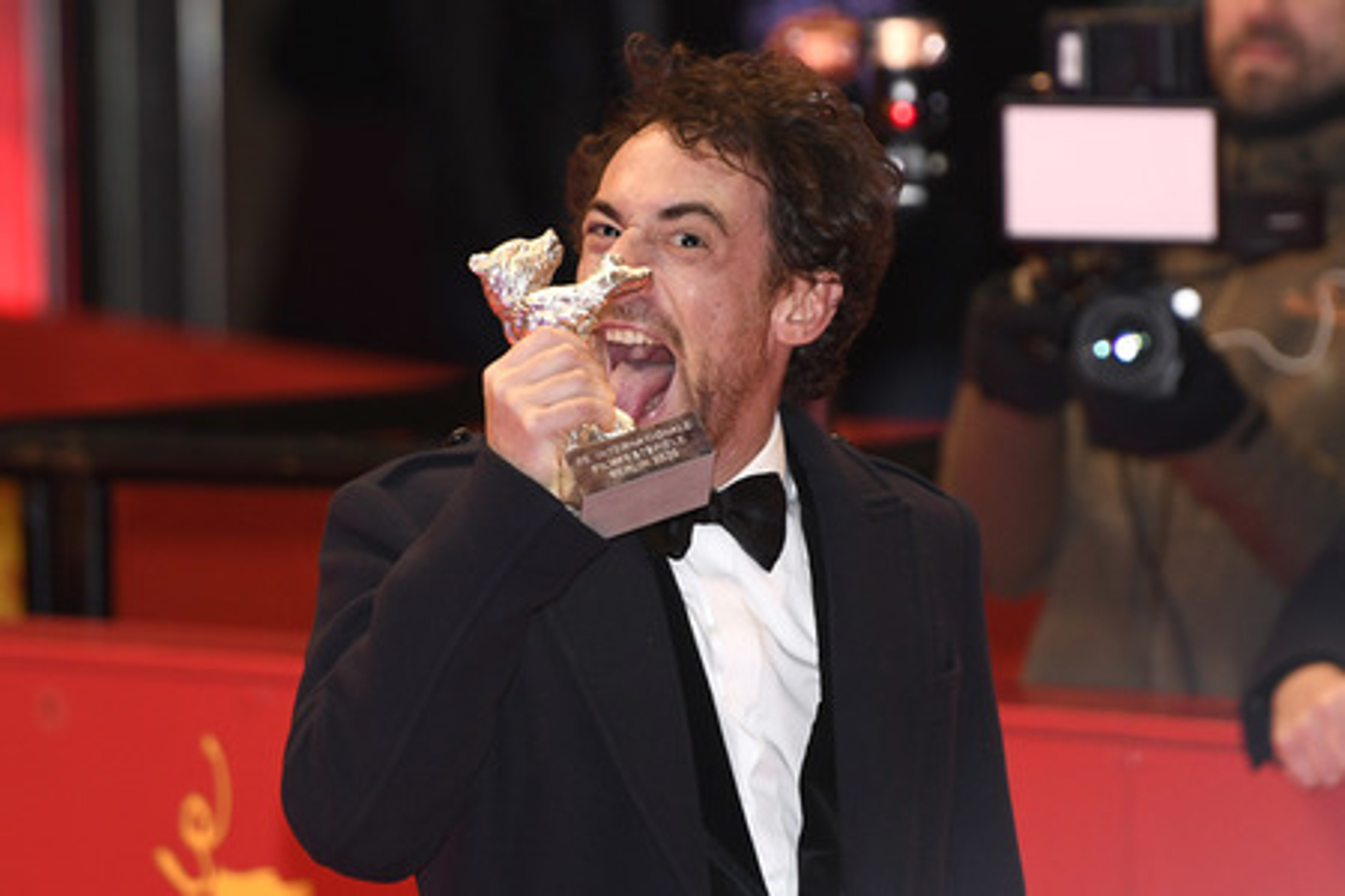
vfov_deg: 6.9
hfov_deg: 10.3
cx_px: 672
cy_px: 448
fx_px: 7472
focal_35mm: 200
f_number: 3.2
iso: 800
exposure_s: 1/320
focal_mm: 200
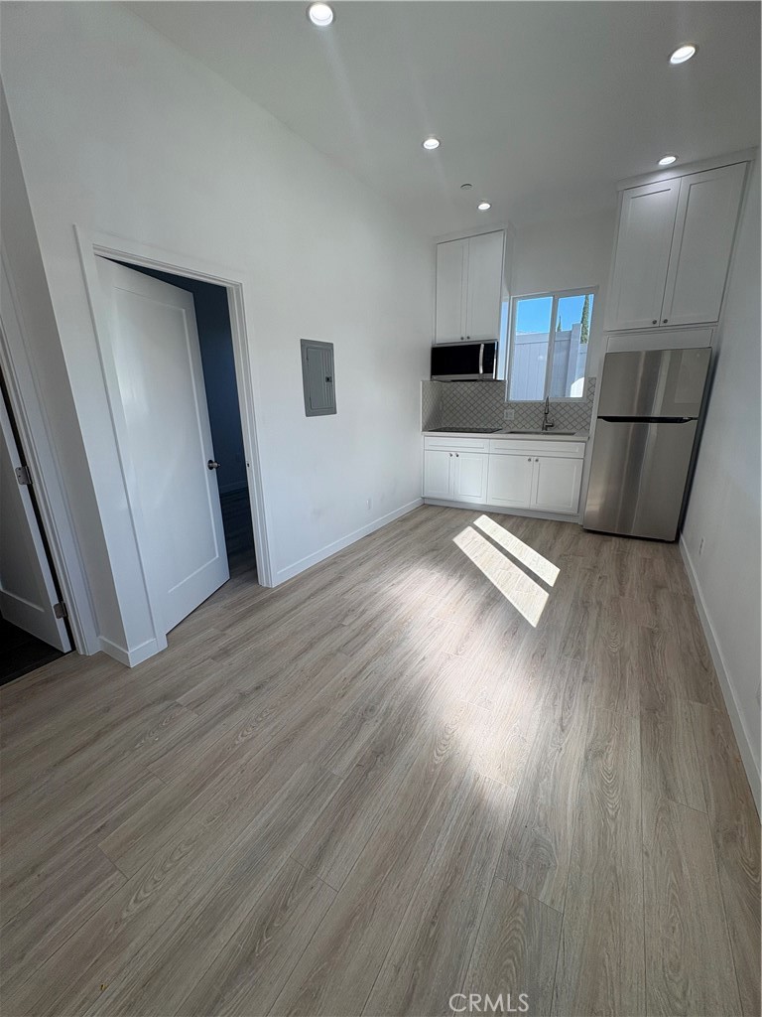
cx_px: 381
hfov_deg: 85.7
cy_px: 508
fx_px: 411
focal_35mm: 14
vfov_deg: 102.1
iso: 40
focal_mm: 2.22
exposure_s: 1/394
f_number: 2.2
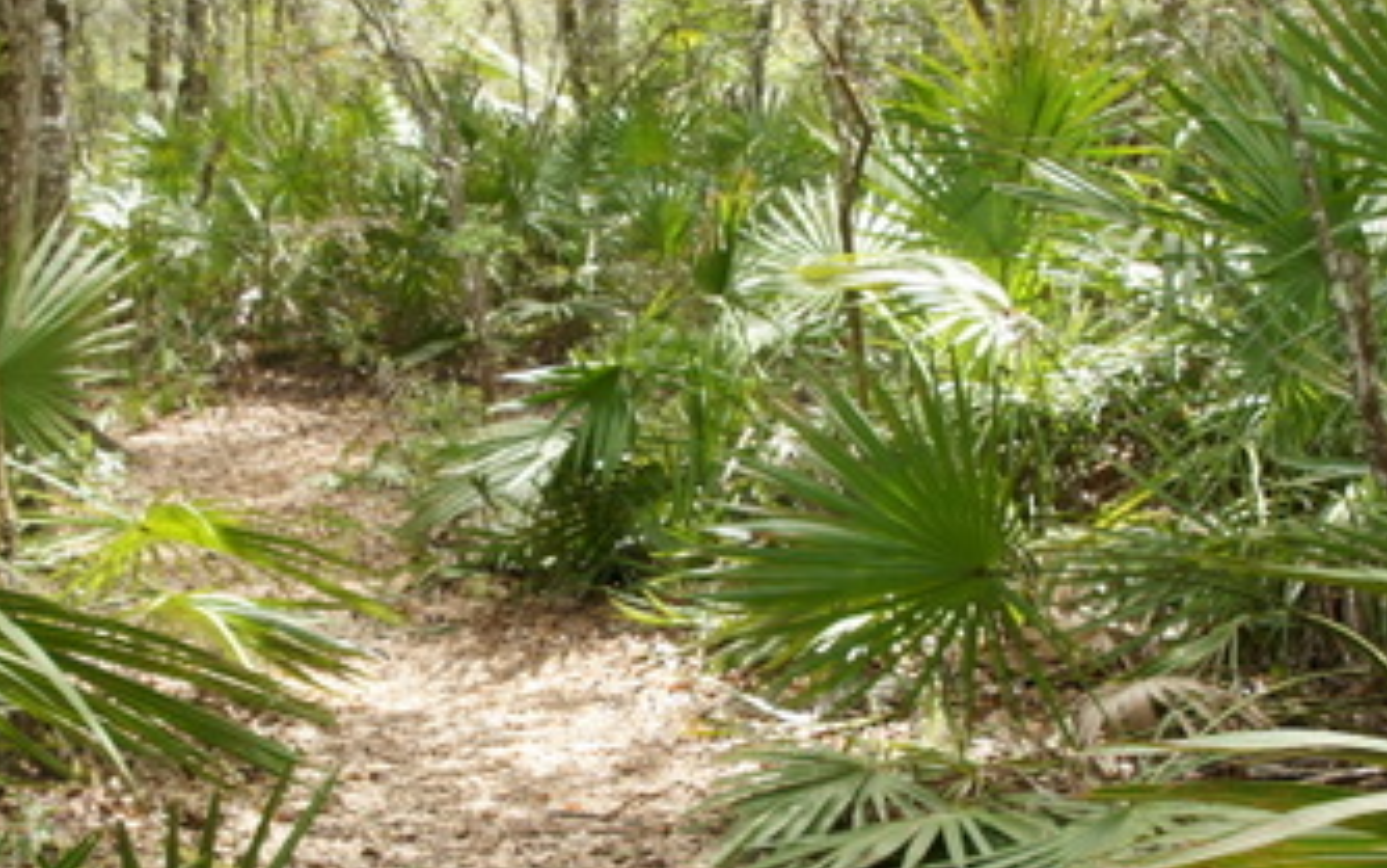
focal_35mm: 75
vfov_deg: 17.3
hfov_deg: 27.5
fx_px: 2836
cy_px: 590
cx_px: 619
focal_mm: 18
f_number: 9
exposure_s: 1/80
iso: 200
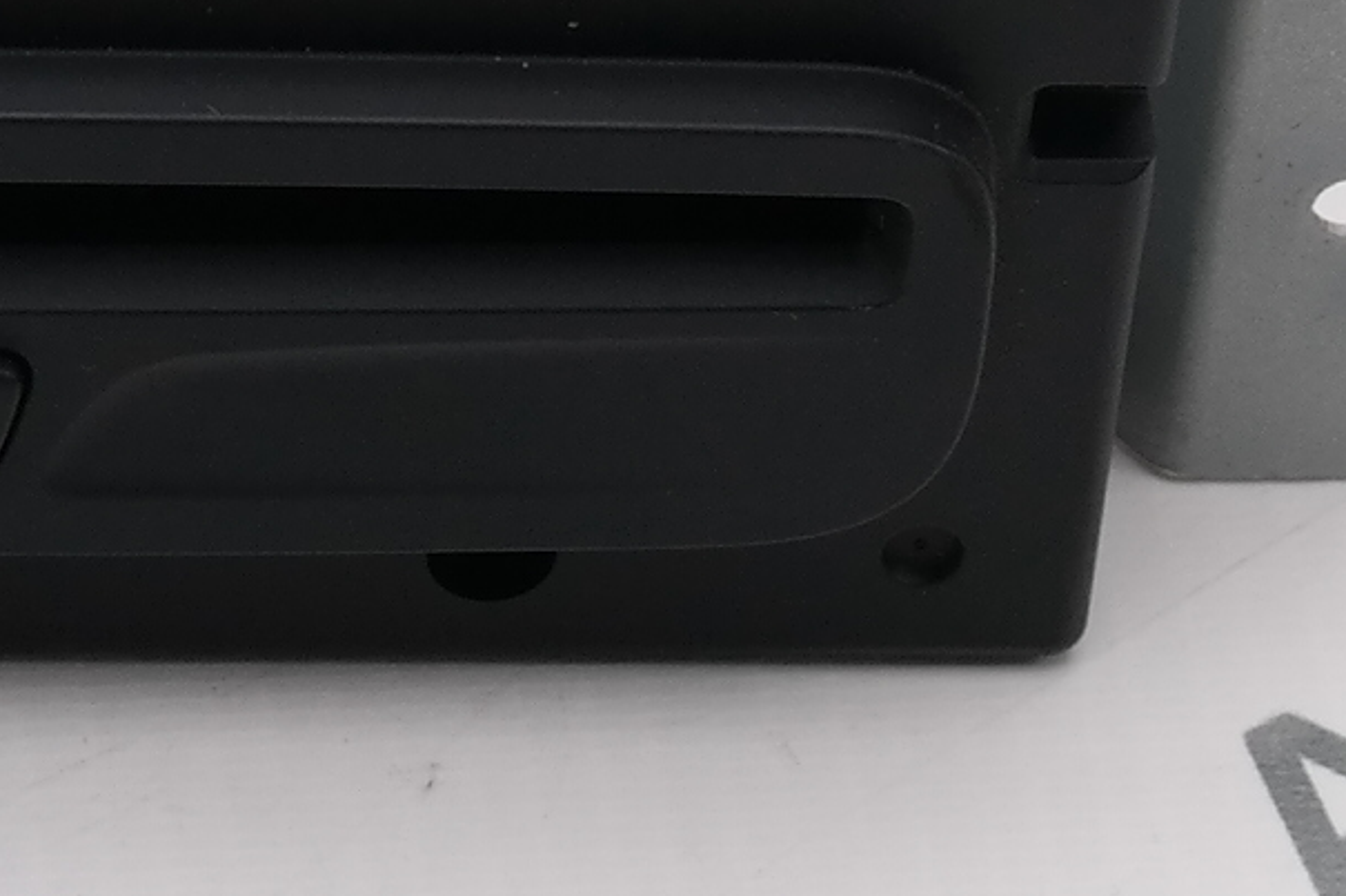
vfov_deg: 3.8
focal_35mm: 360
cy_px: -636
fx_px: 13456
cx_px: -385
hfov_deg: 5.7
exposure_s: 1/125
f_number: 5.6
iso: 200
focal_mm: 37
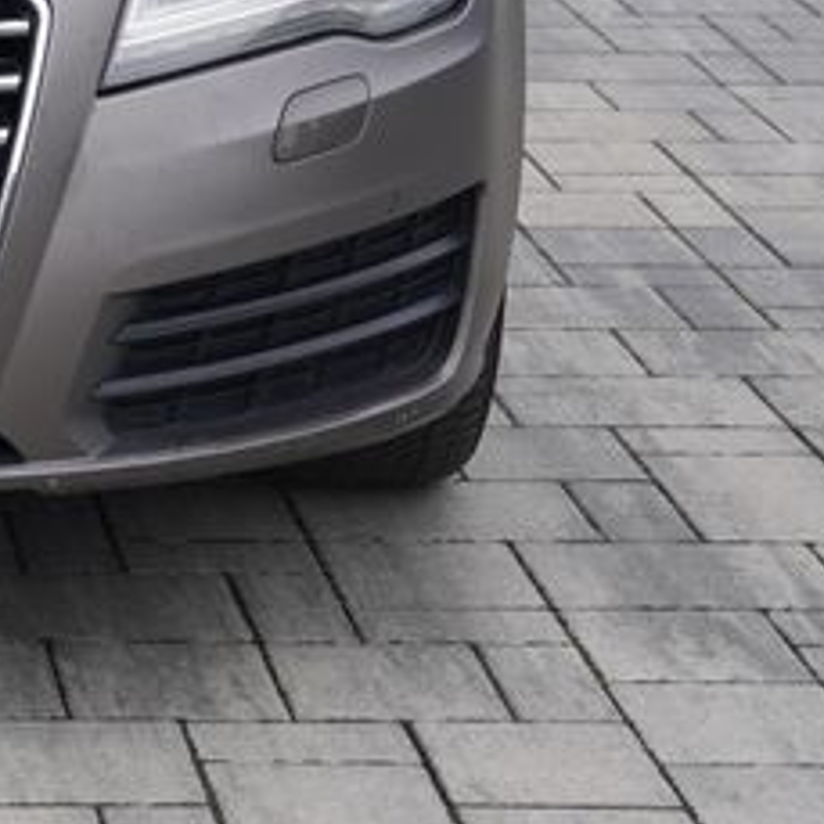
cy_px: -326
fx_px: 4201
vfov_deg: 10.9
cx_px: -417
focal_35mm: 156
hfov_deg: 10.8
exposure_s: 1/160
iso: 100
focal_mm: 41
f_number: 5
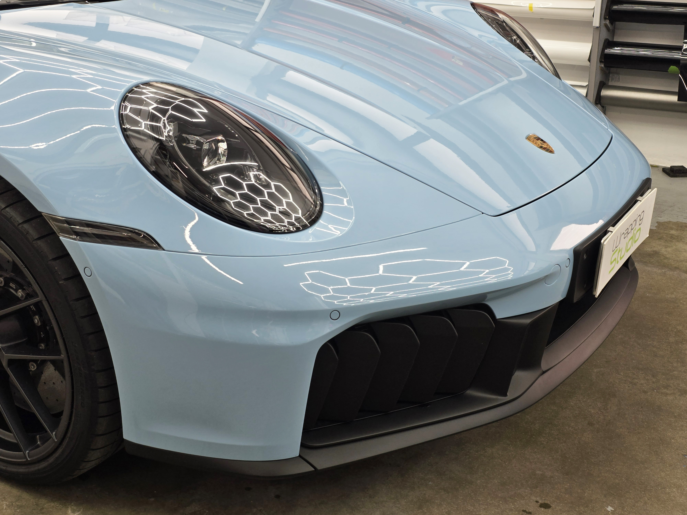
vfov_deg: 58.9
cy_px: 258
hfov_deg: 73.9
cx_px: 344
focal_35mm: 23
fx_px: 456
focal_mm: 6.3
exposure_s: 1/100
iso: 40
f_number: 1.7
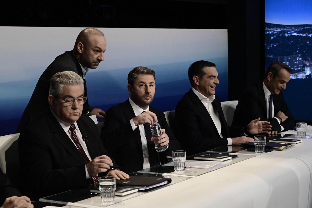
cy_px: 104
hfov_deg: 32.4
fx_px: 537
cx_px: 156
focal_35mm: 62
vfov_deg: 21.9
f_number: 4.5
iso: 2000
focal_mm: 62
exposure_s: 1/250
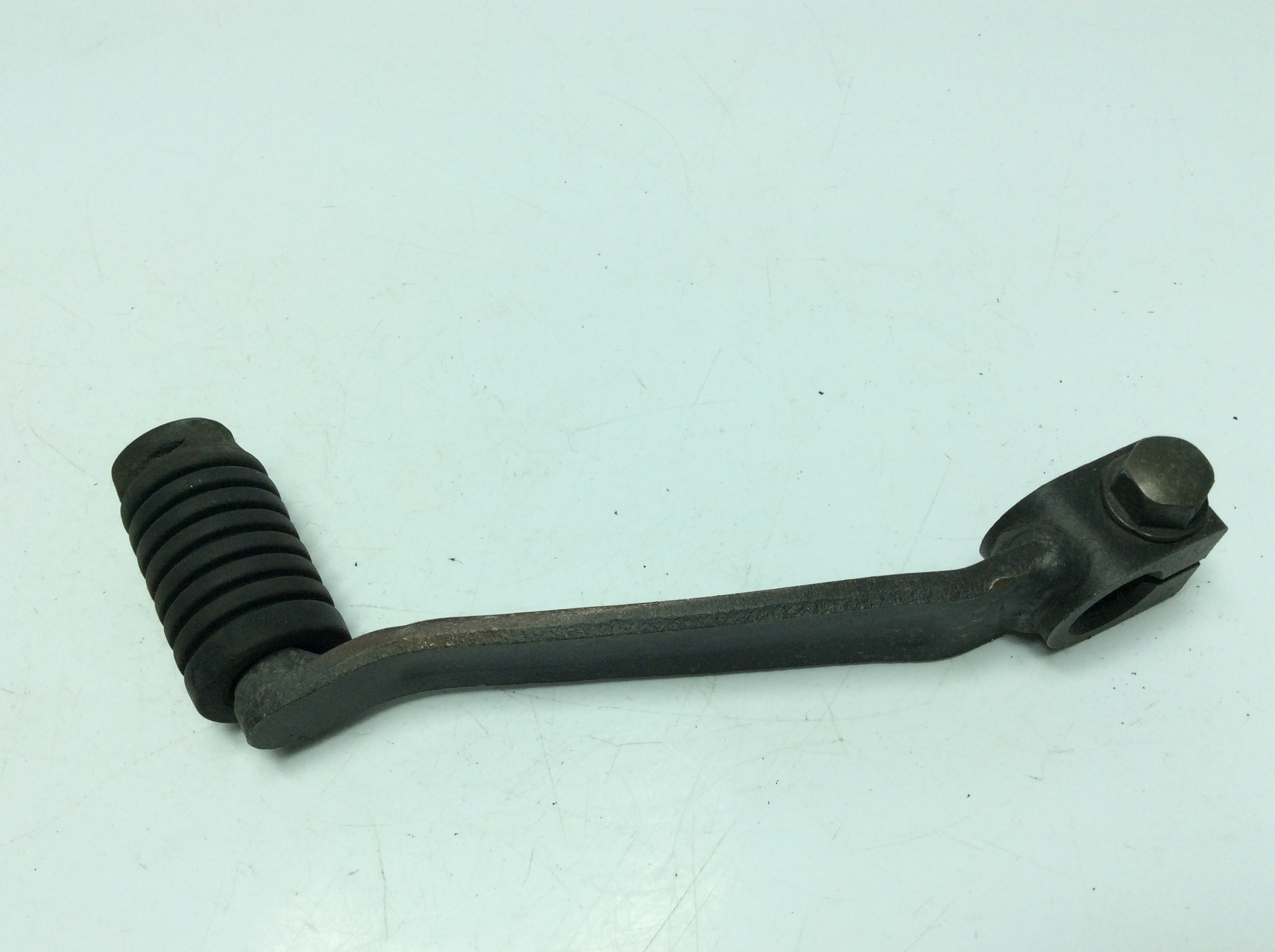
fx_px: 1177
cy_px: 476
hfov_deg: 56.9
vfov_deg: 44.1
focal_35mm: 32
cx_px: 638
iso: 32
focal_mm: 3.3
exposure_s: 1/615
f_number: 2.4
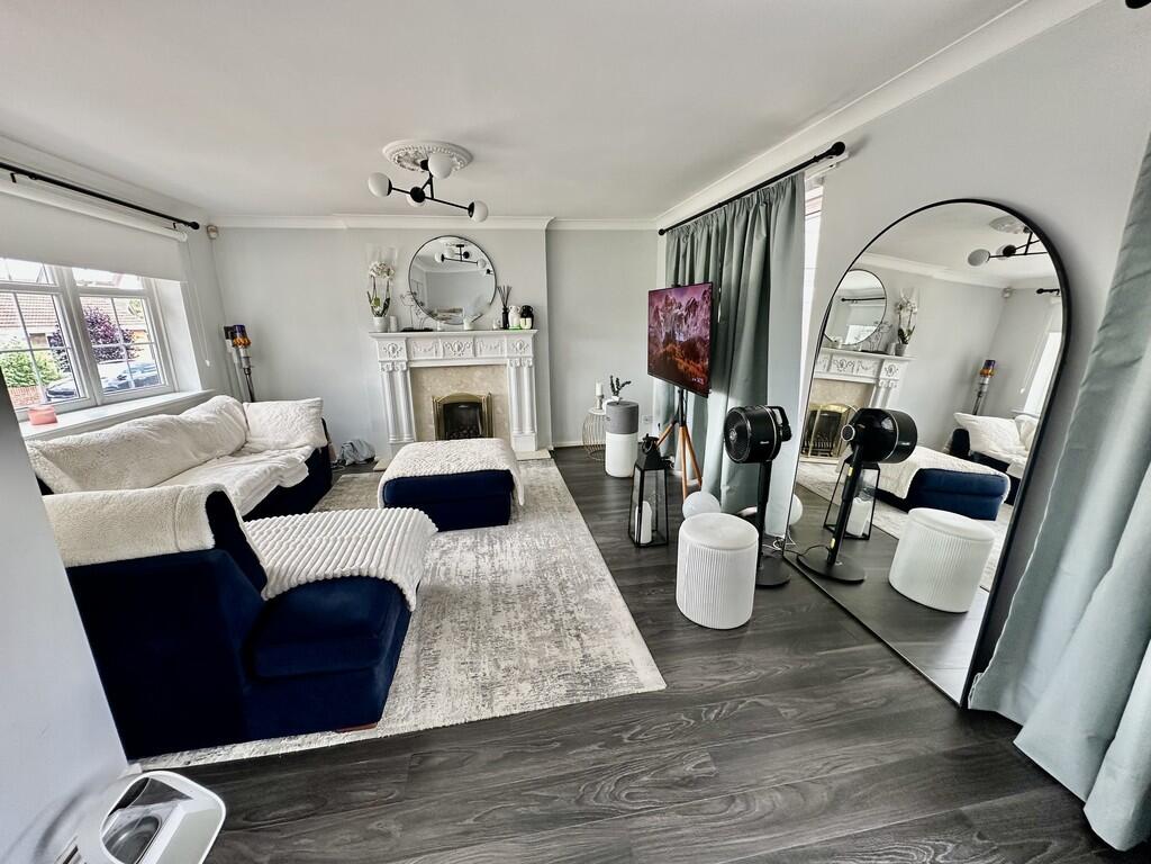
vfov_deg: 85.7
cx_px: 576
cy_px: 432
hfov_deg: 102.1
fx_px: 466
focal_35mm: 14
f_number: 2.2
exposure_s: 1/99
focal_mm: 2.22
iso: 125
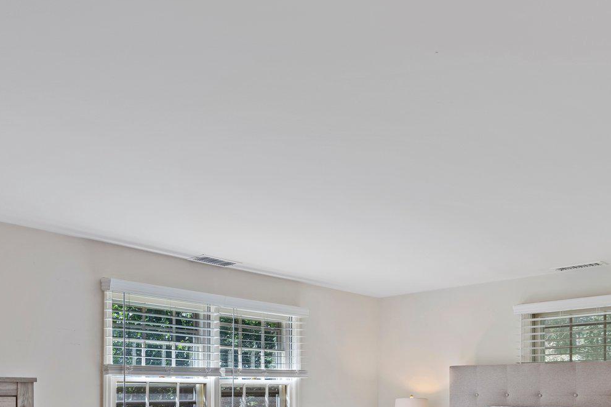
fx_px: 560
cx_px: 292
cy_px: 386
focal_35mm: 33
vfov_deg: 36.7
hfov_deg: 57.2
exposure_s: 1/4
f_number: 8
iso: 200
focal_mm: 16
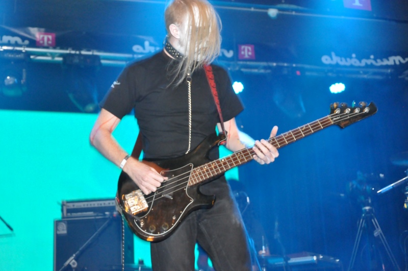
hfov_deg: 31.9
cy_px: 136
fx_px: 713
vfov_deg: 21.5
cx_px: 204
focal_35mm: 63
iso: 3200
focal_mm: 42
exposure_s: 1/10
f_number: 4.8
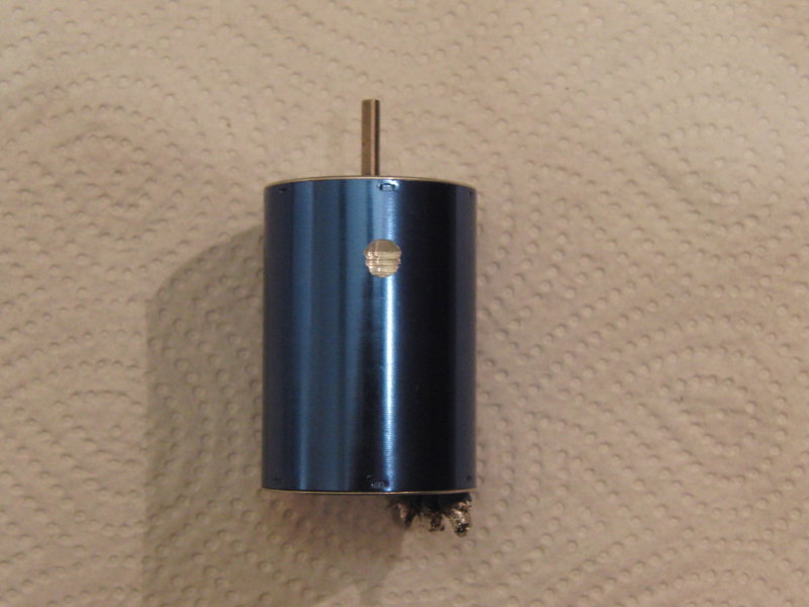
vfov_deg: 20.2
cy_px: 304
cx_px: 404
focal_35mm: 73
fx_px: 1706
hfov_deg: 26.7
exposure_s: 1/20
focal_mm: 13
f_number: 3.6
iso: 400
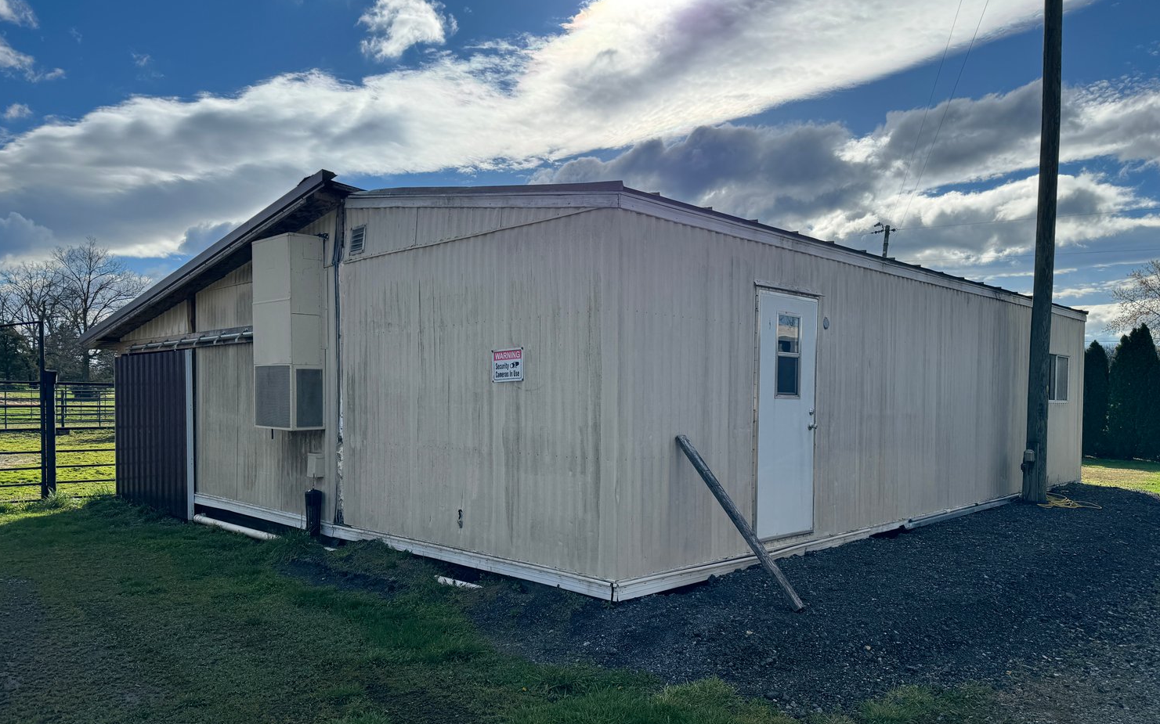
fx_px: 822
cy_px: 399
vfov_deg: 47.5
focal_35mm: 26
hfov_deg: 70.4
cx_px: 576
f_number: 1.78
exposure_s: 1/7937
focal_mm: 6.86
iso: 80
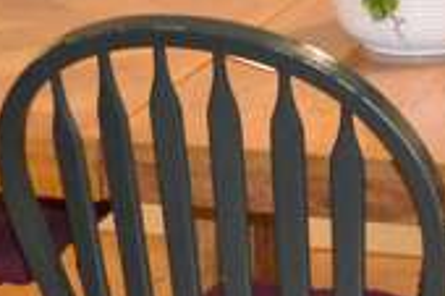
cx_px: 359
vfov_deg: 7.1
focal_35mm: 190
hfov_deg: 10.8
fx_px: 2346
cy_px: -176
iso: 2500
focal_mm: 28
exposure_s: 1/60
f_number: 4
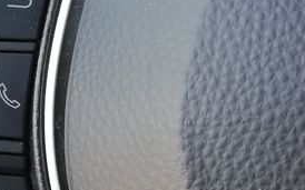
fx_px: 856
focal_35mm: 103
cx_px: -60
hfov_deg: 19.1
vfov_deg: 12.6
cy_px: 11
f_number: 2.2
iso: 64
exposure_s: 1/50
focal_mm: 3.21
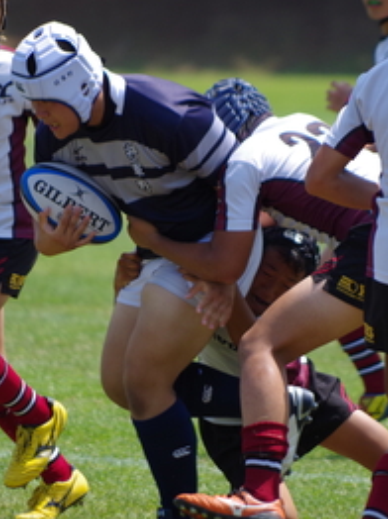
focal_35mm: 659
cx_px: 226
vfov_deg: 3.0
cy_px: 260
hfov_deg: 2.3
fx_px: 9865
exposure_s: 1/800
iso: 400
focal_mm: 300
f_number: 7.1
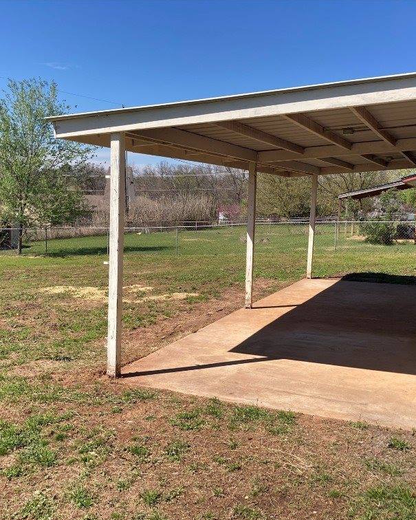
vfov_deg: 49.1
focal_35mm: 37
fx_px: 569
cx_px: 231
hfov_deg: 40.1
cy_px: 263
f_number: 1.8
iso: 20
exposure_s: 1/1869
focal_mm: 3.99
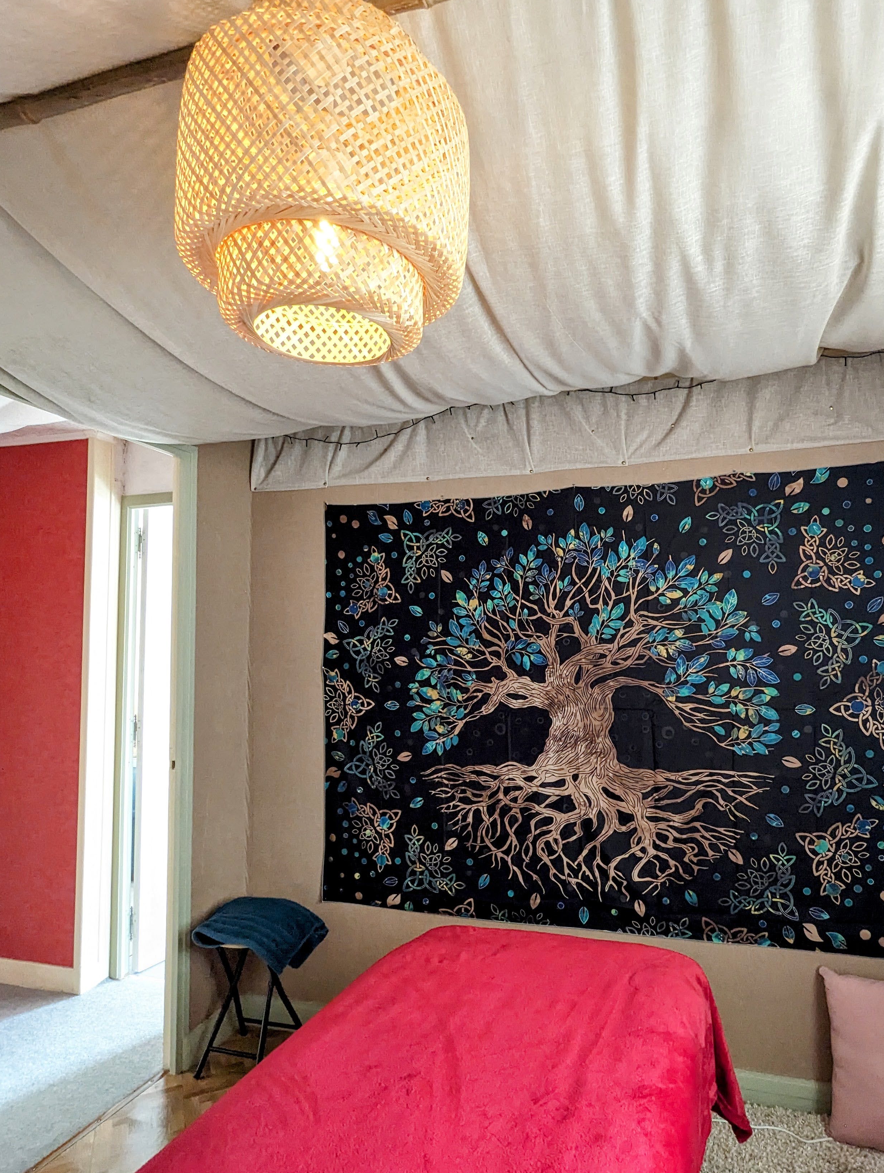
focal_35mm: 20
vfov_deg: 81.6
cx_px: 523
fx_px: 679
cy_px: 621
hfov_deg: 65.6
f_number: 2.2
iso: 1076
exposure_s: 1/40
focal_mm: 2.35
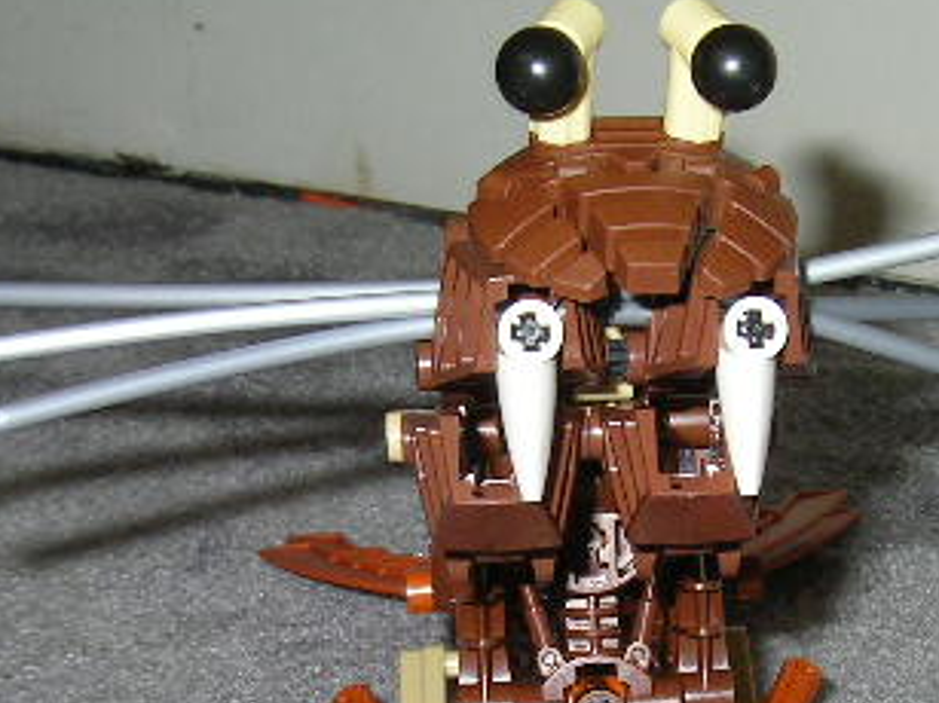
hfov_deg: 20.4
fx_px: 2603
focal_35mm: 96
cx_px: 651
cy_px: 642
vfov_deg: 15.2
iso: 100
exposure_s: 1/38.6
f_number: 5.6
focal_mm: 7.2
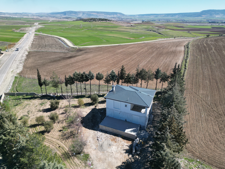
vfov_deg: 56.8
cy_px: 84
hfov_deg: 71.6
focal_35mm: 24
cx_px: 112
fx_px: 156
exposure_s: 1/2500
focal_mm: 6.72
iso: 150
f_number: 1.7
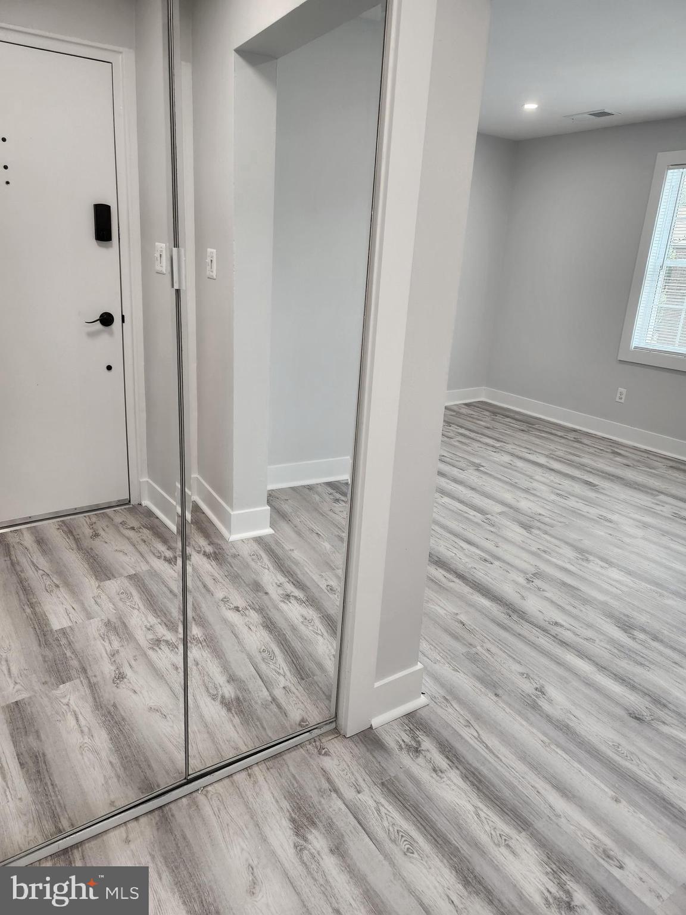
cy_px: 458
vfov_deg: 73.9
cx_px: 343
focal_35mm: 23
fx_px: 608
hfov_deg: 58.9
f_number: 1.8
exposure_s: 1/120
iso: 100
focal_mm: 5.4
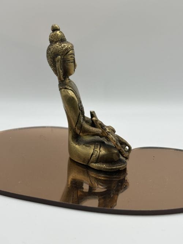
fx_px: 367
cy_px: 122
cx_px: 92
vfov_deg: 36.8
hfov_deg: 28.0
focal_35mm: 52
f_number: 1.6
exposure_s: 1/391
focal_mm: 5.96
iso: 32
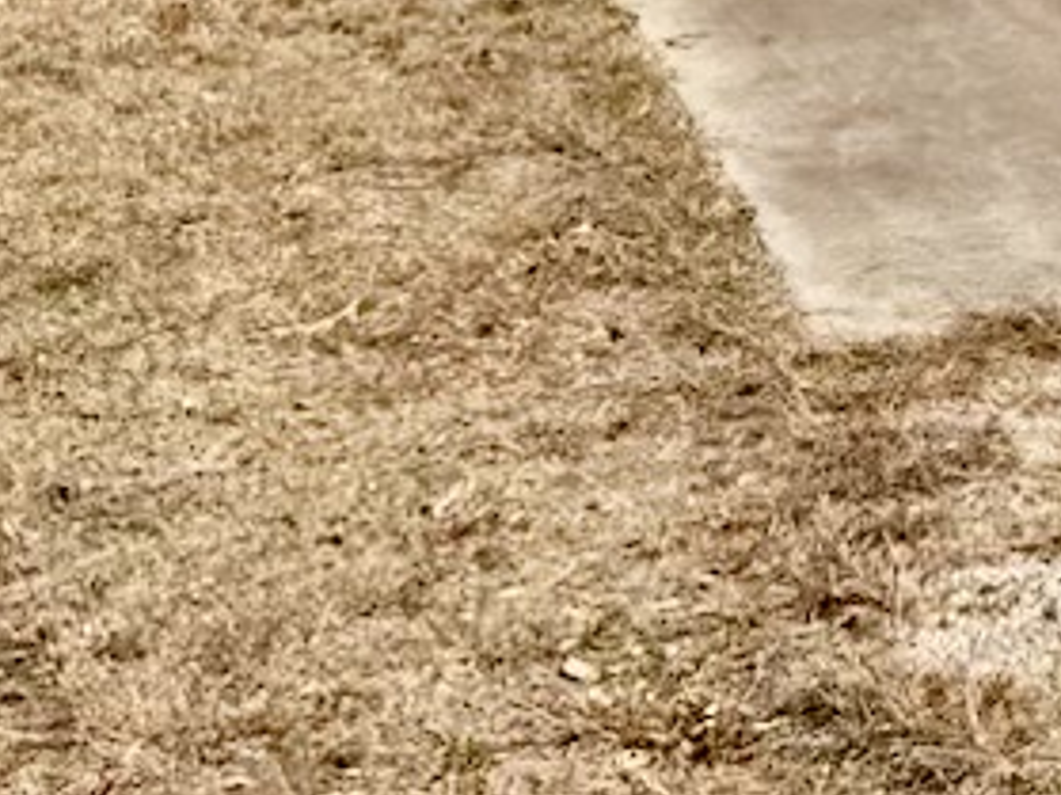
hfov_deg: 16.3
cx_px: 1620
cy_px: -331
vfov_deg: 12.9
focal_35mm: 110
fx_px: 3370
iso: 80
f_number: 1.78
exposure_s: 1/9009
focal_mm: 6.76
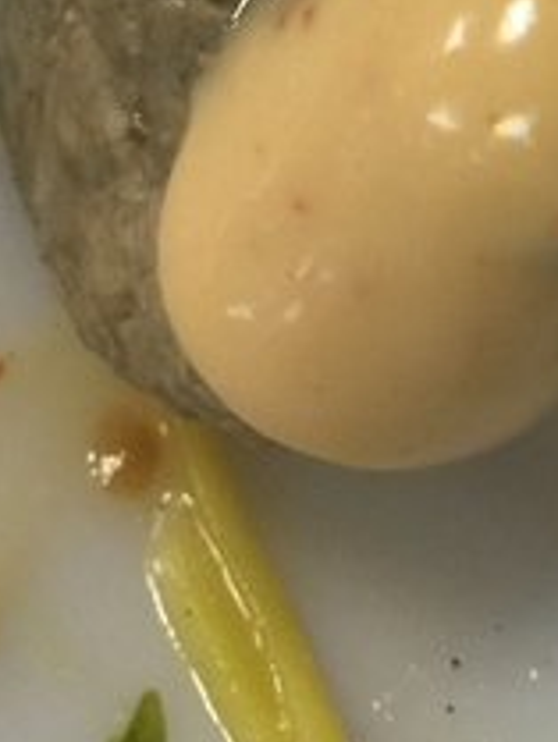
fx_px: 2383
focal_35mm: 111
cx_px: 867
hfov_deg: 12.6
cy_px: -671
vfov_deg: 14.9
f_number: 2.2
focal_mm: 4.15
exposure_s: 1/15
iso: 40
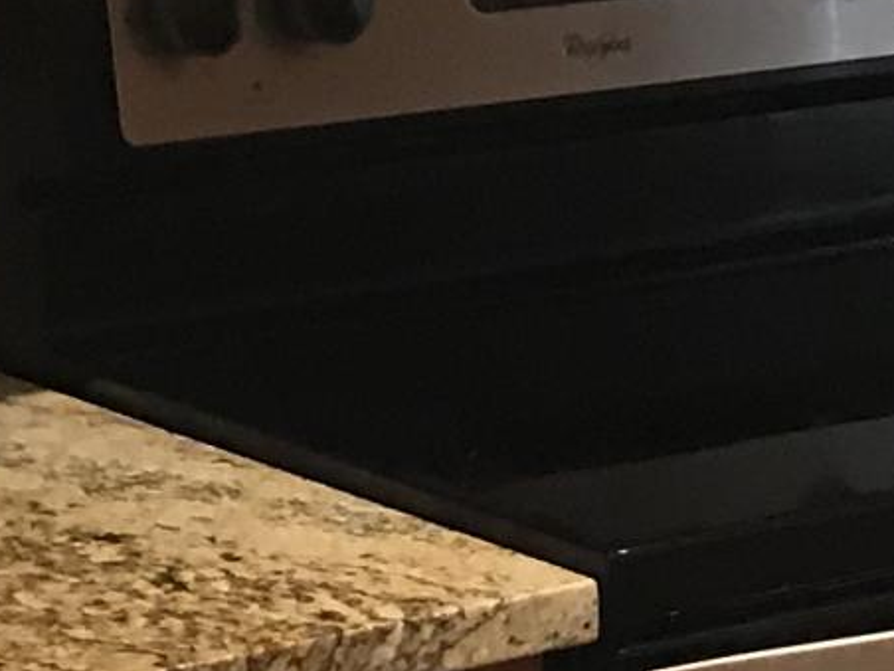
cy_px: 497
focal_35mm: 186
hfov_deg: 10.6
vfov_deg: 8.0
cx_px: 694
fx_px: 4804
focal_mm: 3.99
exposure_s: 1/13
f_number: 1.8
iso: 100
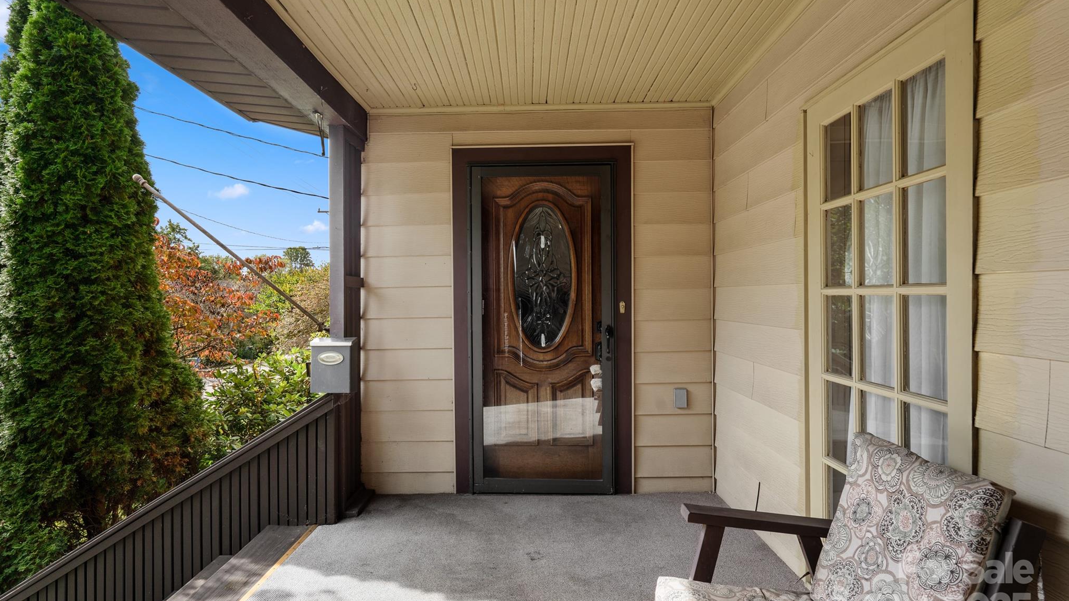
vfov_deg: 55.9
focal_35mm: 20
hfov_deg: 86.6
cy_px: 294
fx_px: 567
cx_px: 534
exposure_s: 1/25
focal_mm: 19
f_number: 8
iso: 250
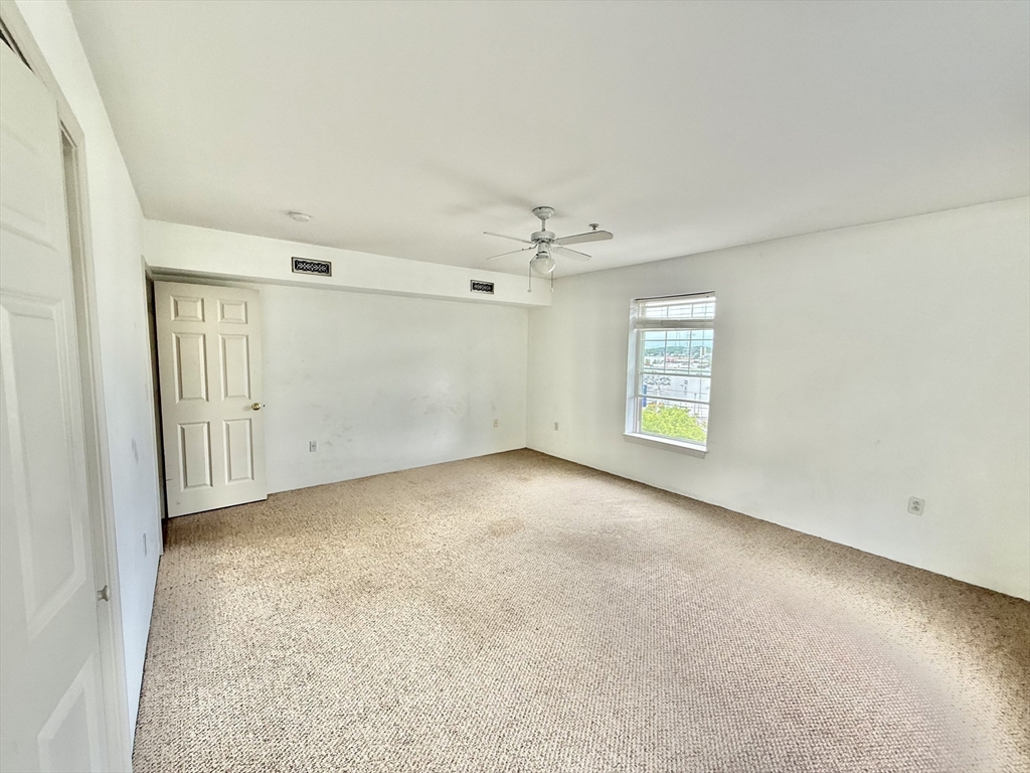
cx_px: 515
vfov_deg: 85.7
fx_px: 417
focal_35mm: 14
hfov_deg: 102.1
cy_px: 386
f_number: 2.2
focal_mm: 2.22
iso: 80
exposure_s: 1/99
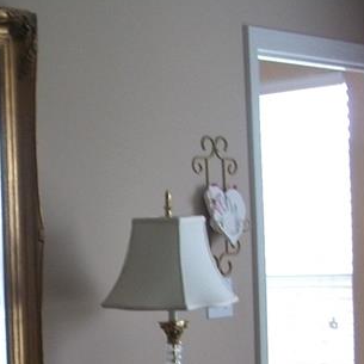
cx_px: 38
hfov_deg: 16.5
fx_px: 1237
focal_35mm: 104
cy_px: 445
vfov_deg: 16.0
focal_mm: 6.3
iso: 160
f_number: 3.1
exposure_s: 1/13
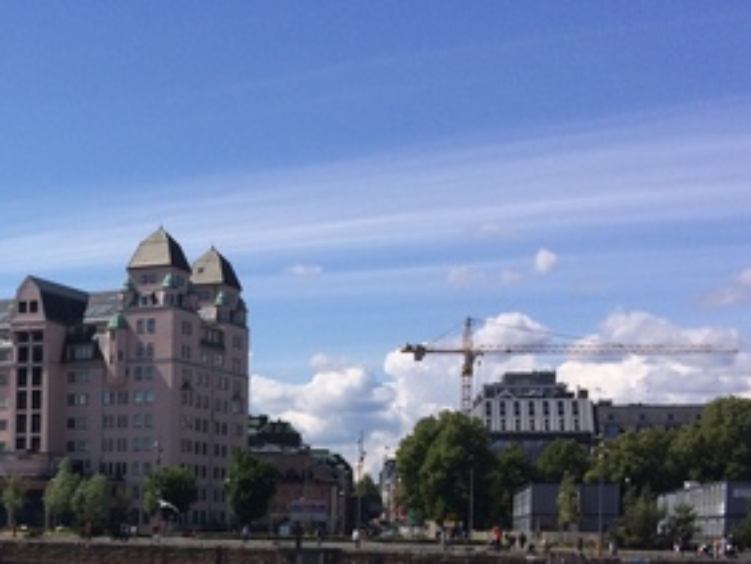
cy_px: 577
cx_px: 45
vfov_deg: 21.4
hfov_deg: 28.0
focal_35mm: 66
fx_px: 1432
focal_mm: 4.15
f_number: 2.2
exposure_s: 1/4115
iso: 32
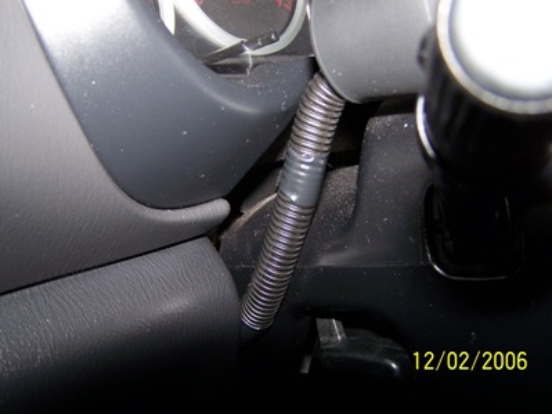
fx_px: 622
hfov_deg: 47.9
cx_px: 274
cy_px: 204
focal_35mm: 39
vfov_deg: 36.8
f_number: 2.8
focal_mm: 6.3
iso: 80
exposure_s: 1/60
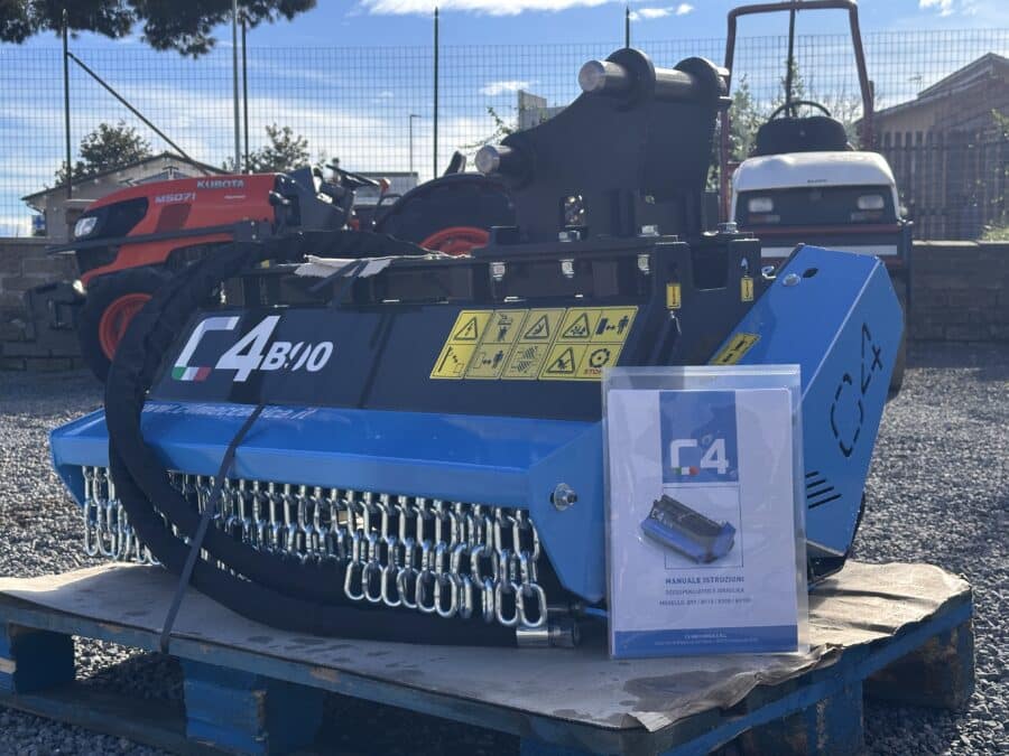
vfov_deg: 30.3
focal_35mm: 48
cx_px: 504
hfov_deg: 39.7
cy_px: 378
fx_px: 1399
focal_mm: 6.86
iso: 64
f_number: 1.78
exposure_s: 1/1880
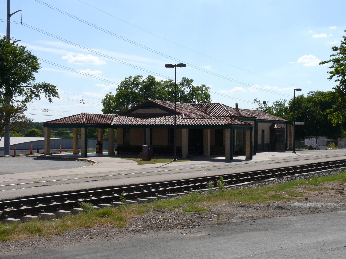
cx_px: 173
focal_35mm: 54
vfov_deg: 27.0
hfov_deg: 35.5
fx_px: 540
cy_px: 130
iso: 100
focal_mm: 11.4
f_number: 7.1
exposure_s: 1/500
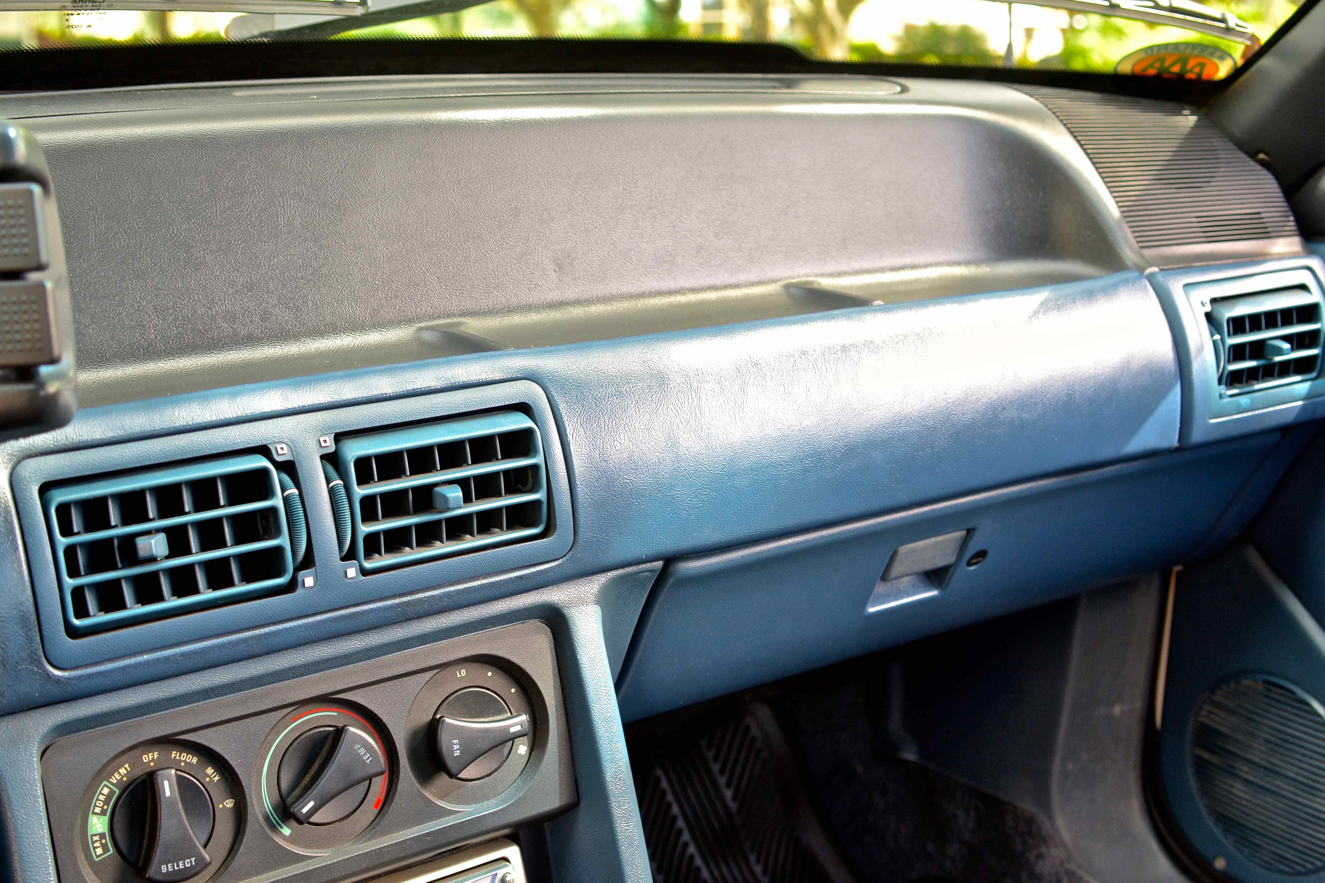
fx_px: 1583
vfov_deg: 31.2
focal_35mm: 43
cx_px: 662
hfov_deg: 45.4
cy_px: 438
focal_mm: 28
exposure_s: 1/160
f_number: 4.5
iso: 400
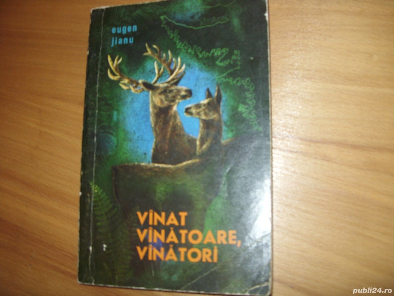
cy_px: 148
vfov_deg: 37.7
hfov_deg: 49.0
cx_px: 197
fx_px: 433
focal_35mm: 38
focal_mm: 6.3
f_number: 2.8
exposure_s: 1/30
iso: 200
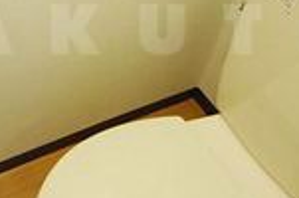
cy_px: 32
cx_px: 57
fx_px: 423
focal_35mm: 51
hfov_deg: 37.5
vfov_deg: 25.8
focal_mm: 8
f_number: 4.5
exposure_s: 1/30
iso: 1600
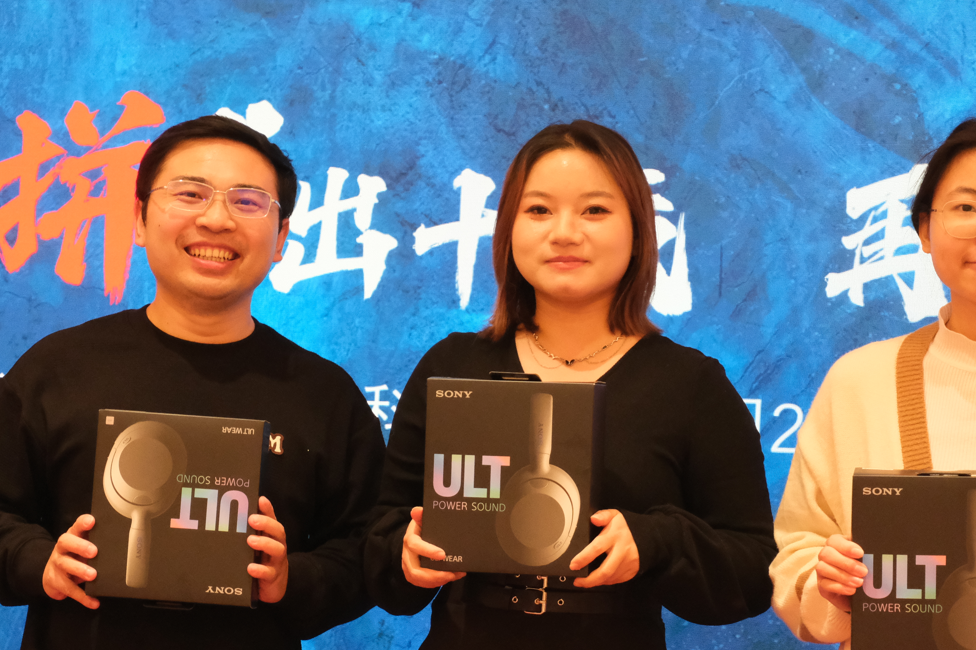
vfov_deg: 13.2
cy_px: 400
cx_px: 561
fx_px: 2819
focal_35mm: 104
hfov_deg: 19.6
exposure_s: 1/120
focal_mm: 45
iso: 6400
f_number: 5.6
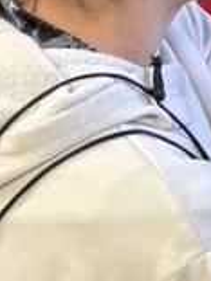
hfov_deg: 7.7
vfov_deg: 11.5
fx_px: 1390
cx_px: 604
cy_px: 195
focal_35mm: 171
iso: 200
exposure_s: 1/60
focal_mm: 5.96
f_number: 1.6
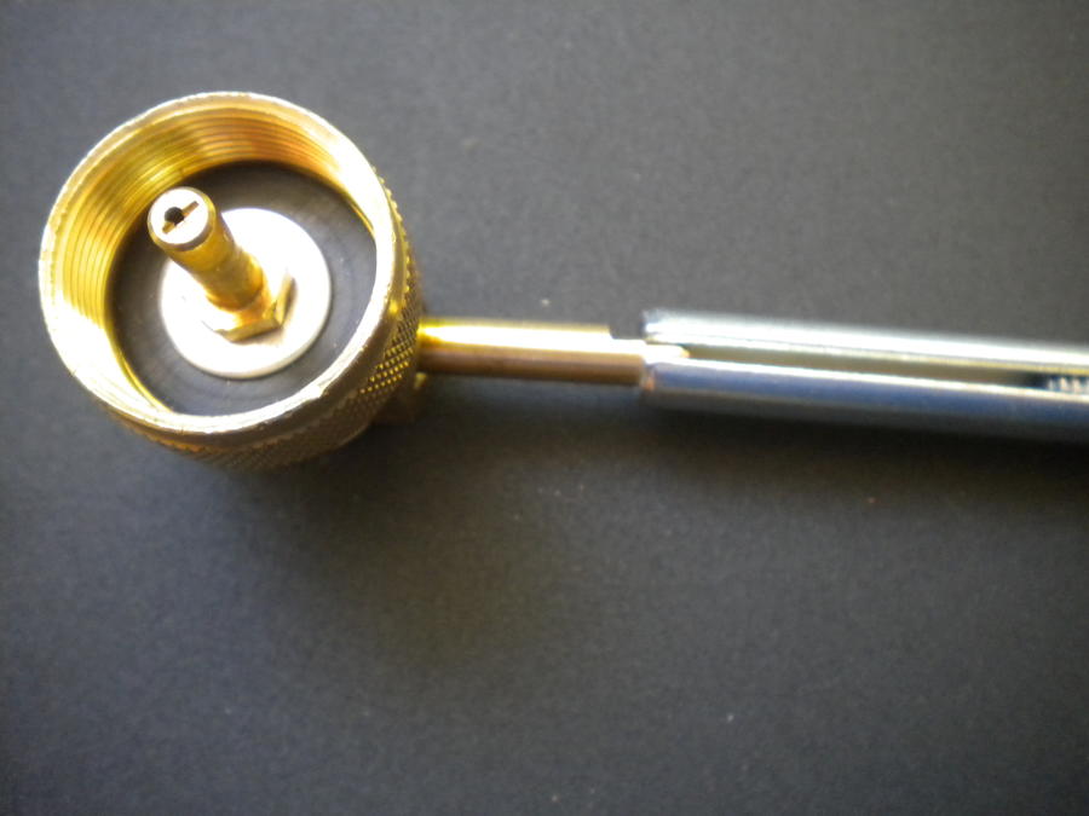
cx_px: 544
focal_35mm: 35
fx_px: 1101
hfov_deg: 52.6
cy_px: 408
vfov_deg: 40.7
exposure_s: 1/82.4
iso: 400
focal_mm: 6.3
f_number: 3.1
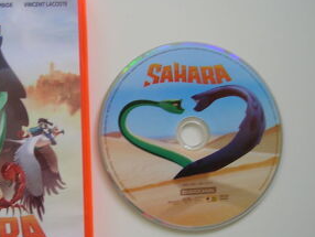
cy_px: 131
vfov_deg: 25.7
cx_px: 63
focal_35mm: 57
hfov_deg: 32.8
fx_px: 519
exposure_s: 1/11
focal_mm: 5.7
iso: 50
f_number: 2.9
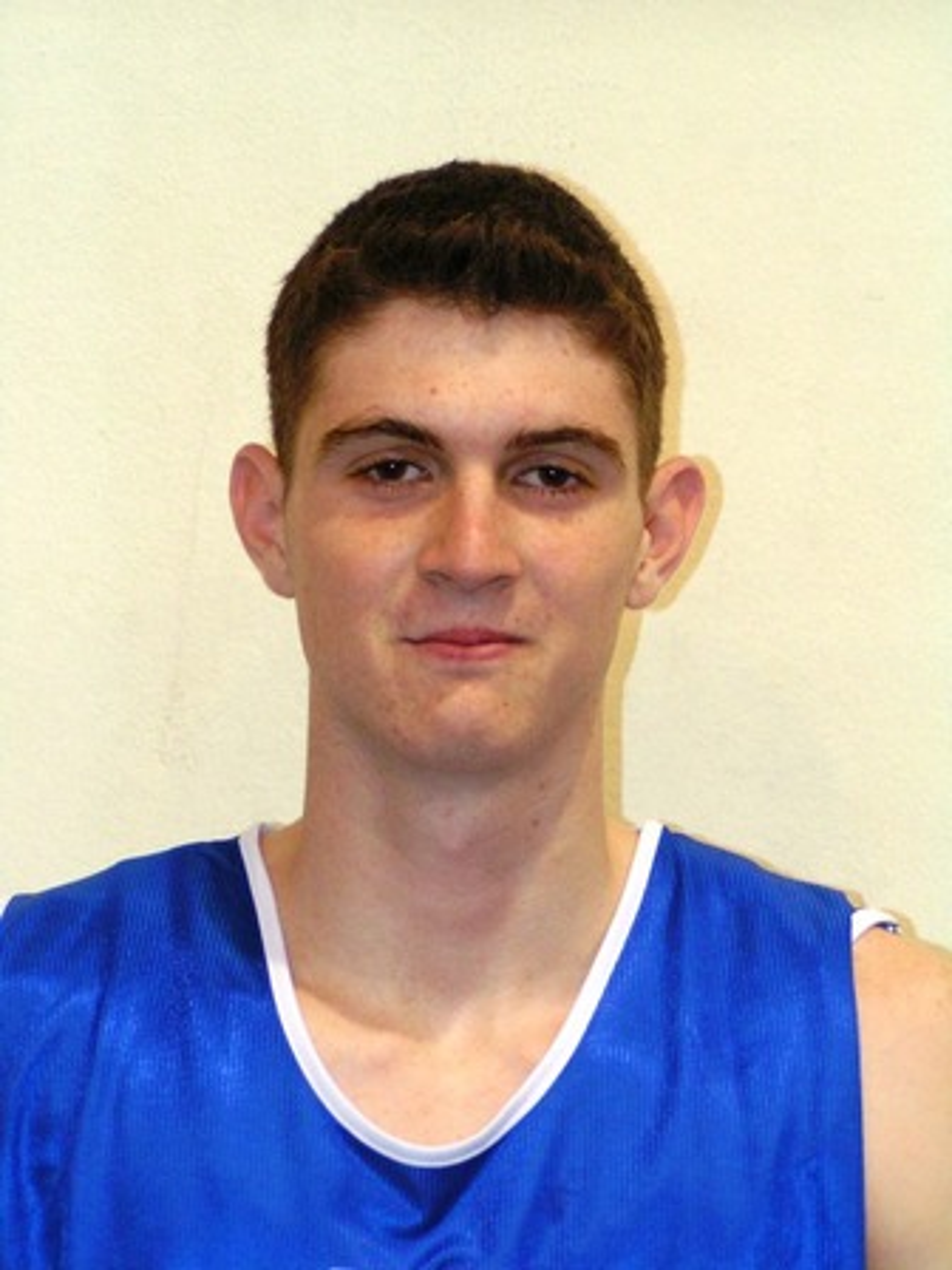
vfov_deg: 13.8
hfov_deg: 10.4
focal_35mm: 143
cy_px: 635
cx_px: 476
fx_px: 5244
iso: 200
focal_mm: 21.9
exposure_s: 1/20
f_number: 3.5
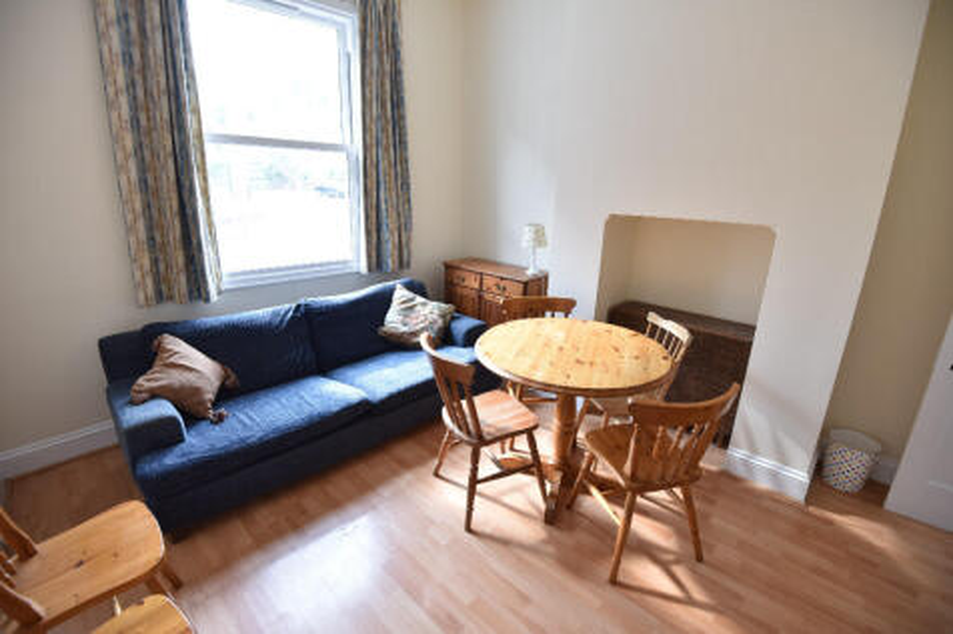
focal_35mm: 16
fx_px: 423
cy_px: 317
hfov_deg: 96.8
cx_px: 476
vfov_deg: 73.7
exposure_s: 1/25
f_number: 4
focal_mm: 16
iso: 400
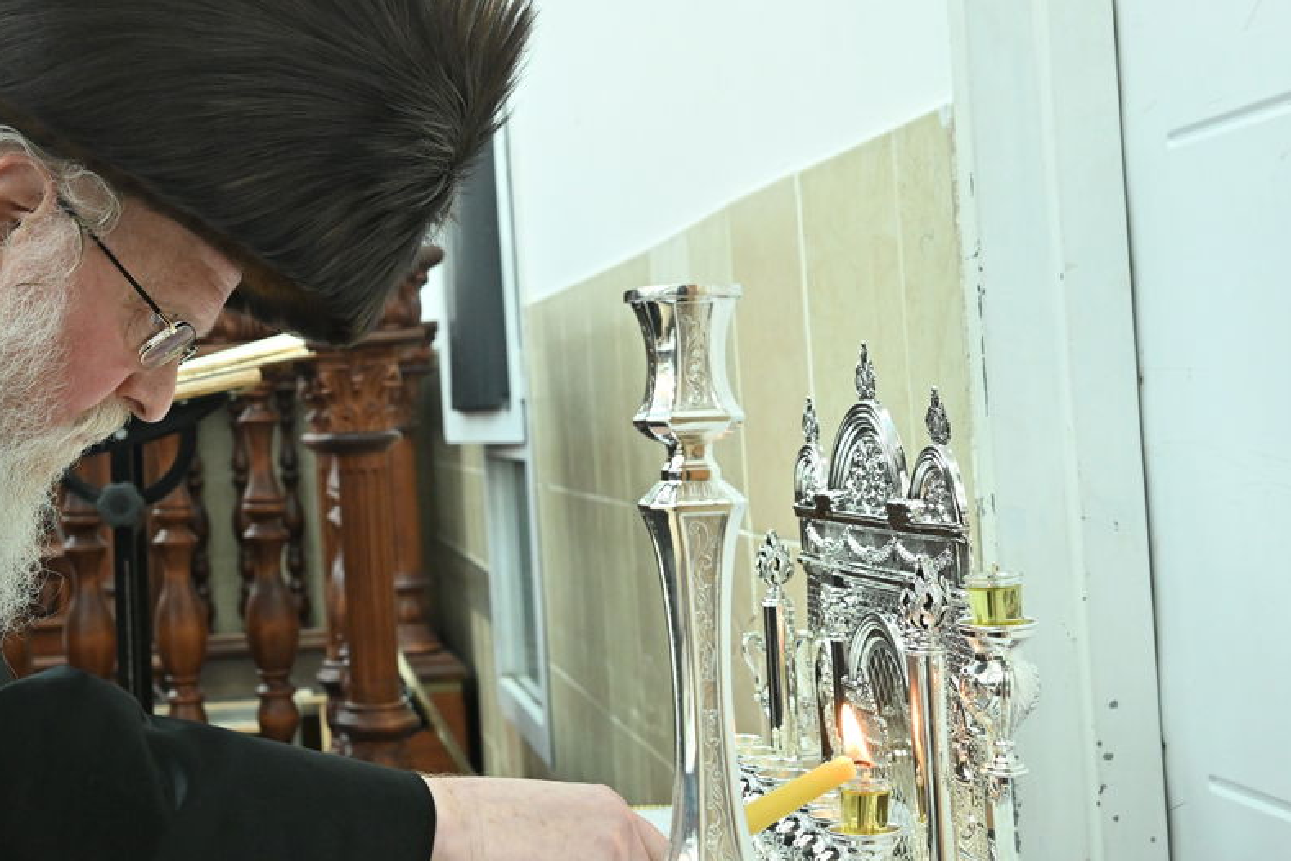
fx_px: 1972
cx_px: 221
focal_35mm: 55
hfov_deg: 34.9
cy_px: 448
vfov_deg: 24.6
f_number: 5.6
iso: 1600
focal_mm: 31
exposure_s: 1/200
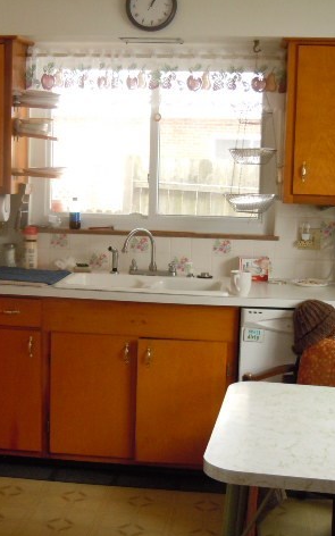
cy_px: 267
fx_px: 818
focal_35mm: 56
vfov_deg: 36.3
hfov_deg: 23.1
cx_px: 139
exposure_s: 1/40
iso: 400
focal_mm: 7.1
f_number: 3.7
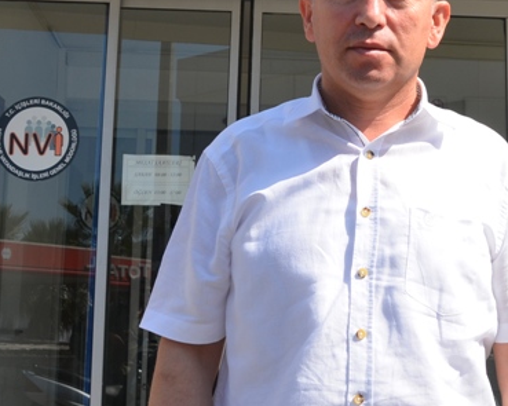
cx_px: 448
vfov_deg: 19.9
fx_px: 1142
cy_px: 83
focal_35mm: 76
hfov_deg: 24.4
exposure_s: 1/250
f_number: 8
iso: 100
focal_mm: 18
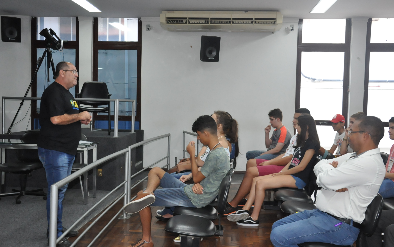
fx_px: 430
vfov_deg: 32.0
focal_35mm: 40
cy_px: 118
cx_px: 197
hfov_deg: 49.3
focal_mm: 26
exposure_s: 1/160
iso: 2000
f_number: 5
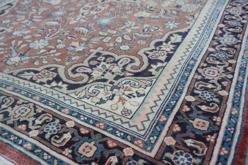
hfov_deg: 58.7
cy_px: 82
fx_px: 220
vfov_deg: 41.1
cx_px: 124
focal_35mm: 32
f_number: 4
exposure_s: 1/30
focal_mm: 21.2
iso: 1600
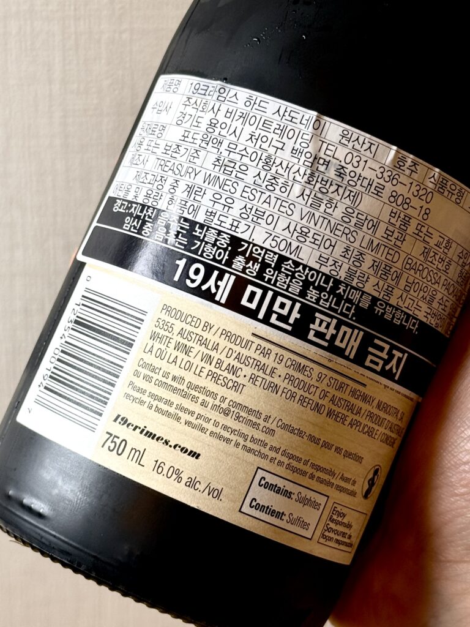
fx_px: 869
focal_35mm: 48
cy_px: 314
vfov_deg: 39.7
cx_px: 235
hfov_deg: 30.3
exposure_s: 1/120
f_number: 1.78
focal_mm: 6.76
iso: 64
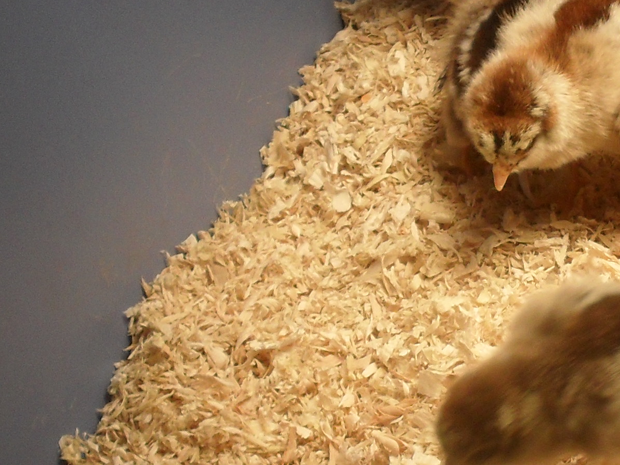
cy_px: 389
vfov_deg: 13.7
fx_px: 1917
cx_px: 681
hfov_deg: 17.7
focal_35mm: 107
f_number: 3.2
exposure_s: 1/60
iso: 100
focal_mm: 6.3
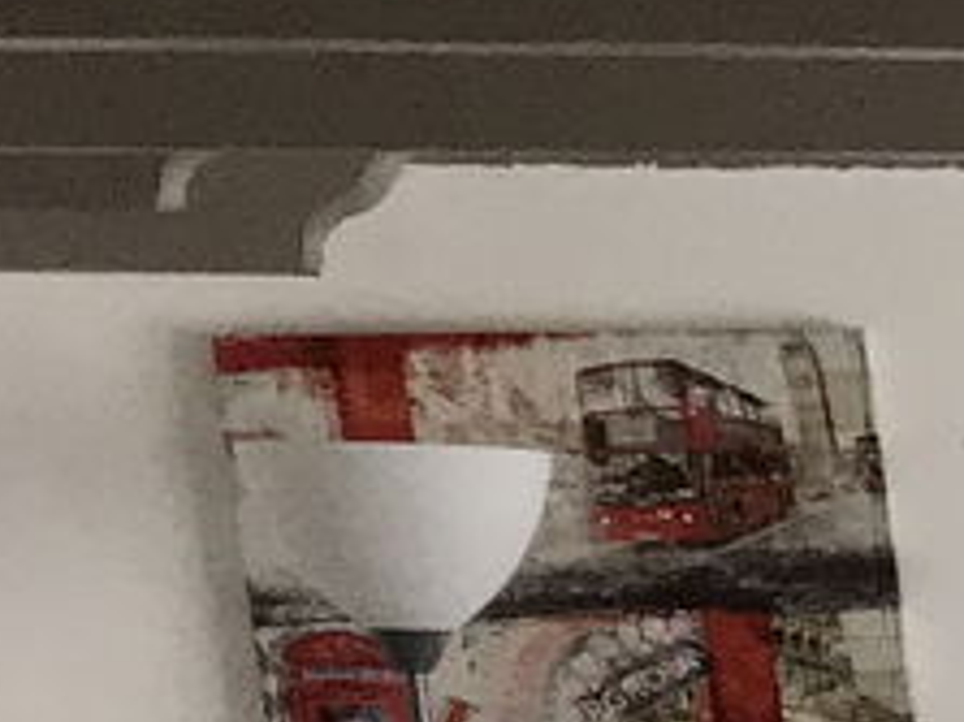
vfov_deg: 6.8
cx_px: 3424
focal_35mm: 201
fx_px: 5595
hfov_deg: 7.7
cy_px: 1941
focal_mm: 3.99
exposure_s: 1/100
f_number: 1.8
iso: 40
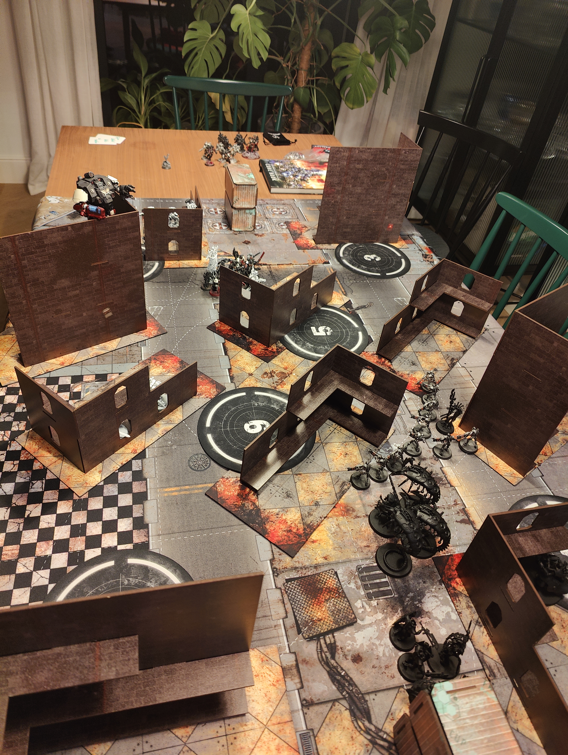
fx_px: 502
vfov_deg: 73.9
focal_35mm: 23
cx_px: 284
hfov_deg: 59.0
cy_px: 378
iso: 320
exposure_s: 1/28
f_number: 1.8
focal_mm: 6.06
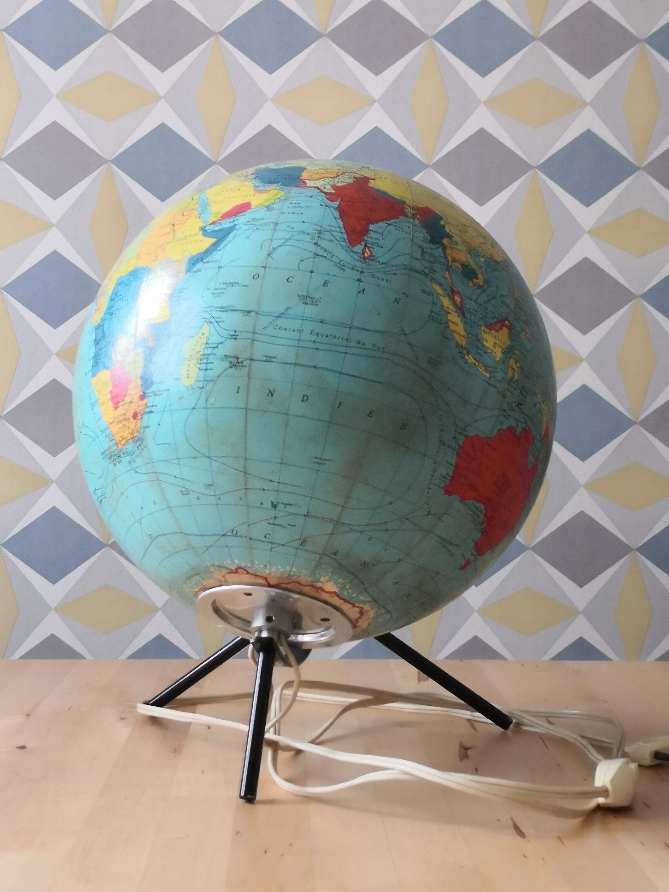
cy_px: 446
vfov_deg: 35.5
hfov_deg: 27.0
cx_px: 334
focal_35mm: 54
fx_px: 1391
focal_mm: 3.95
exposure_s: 1/30
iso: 250
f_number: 1.6
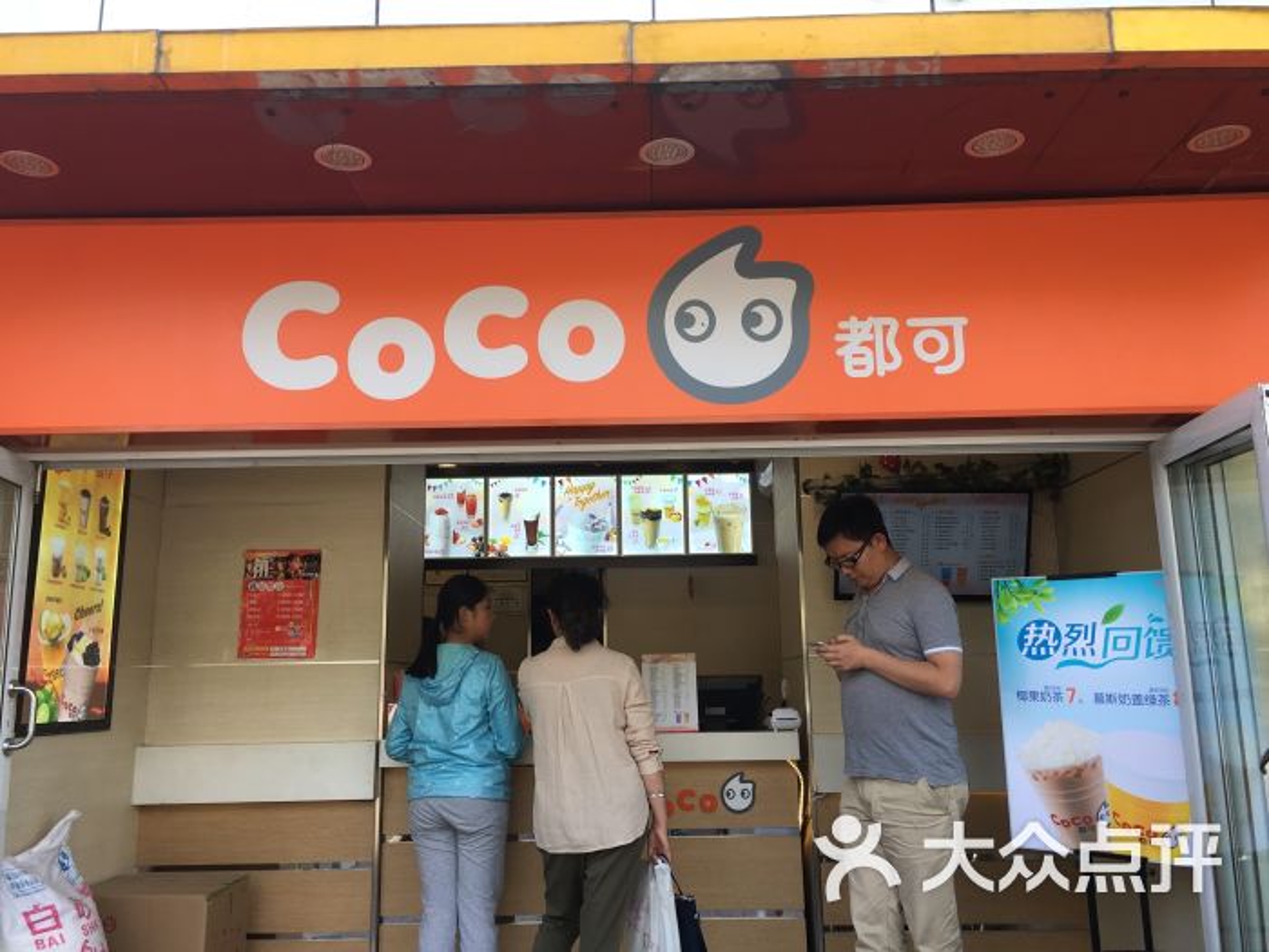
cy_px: 476
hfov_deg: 61.7
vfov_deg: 48.2
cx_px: 634
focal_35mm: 29
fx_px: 1063
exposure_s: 1/130
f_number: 2.2
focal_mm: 4.15
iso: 25
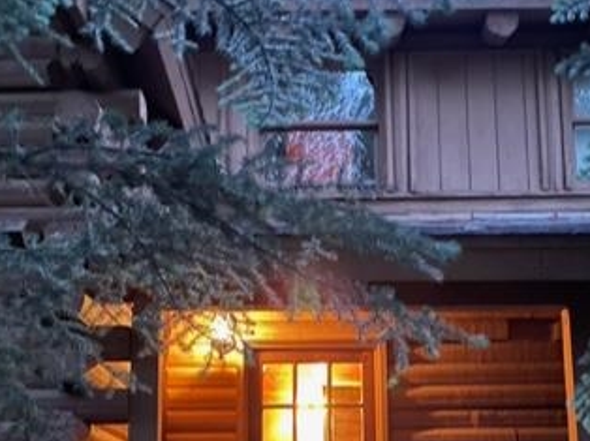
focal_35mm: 53
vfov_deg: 26.9
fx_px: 903
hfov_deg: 36.2
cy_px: 355
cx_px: 308
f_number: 1.6
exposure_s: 1/2
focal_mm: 4.2
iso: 500
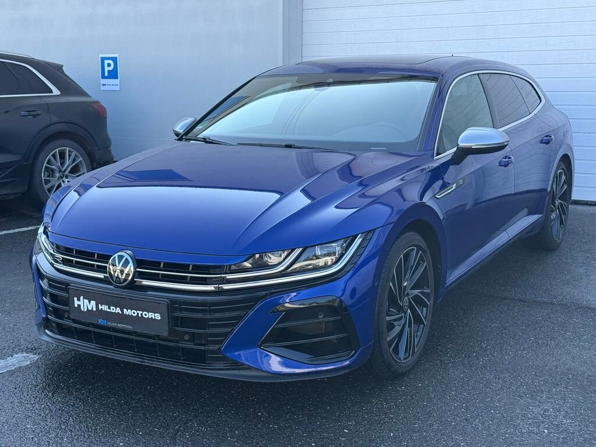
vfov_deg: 30.3
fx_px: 826
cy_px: 224
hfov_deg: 39.7
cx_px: 298
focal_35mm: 48
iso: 64
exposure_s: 1/917
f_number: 1.78
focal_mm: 6.76
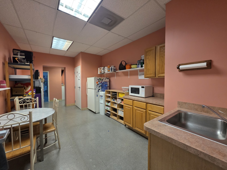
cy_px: 85
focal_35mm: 13
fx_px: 85
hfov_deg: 106.2
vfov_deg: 89.9
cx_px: 114
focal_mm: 2.2
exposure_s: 1/120
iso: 200
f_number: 1.9
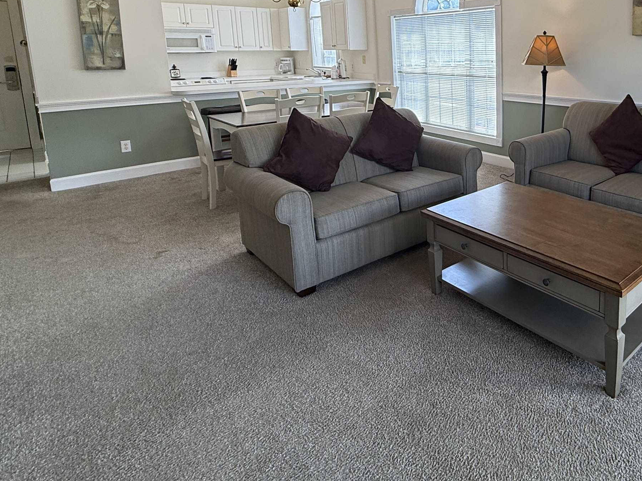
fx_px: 445
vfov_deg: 54.0
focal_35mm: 24
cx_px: 509
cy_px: 115
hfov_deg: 65.4
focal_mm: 2.22
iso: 80
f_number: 2.2
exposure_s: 1/120
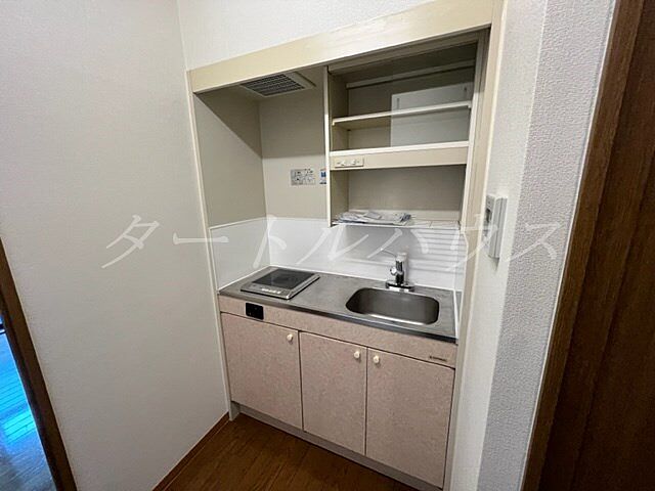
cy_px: 246
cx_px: 328
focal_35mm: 13
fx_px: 246
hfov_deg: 106.2
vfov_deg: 89.9
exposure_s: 1/60
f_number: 1.8
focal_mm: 1.57
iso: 160
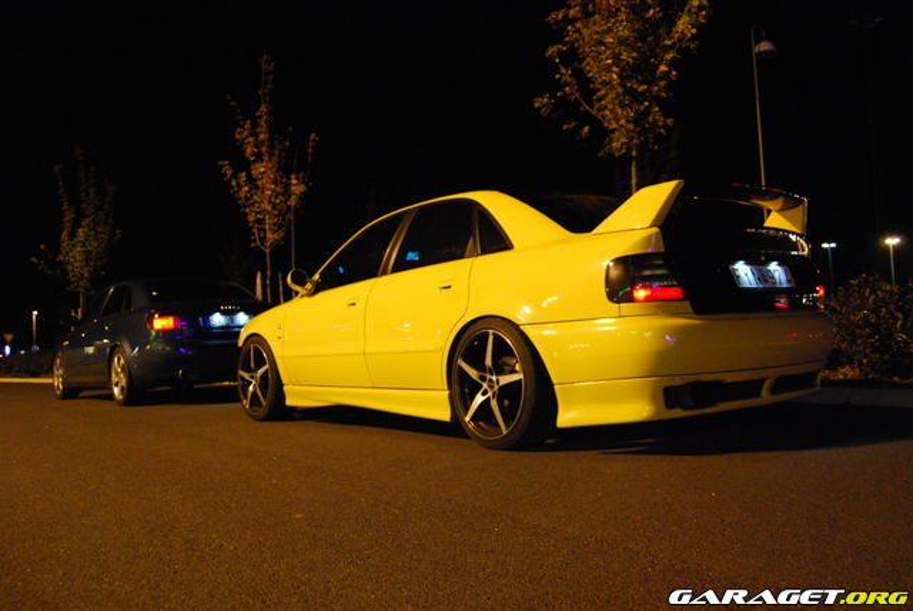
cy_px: 306
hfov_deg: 57.2
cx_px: 456
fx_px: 838
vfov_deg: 40.0
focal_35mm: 33
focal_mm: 22
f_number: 3.8
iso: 1600
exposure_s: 1/10
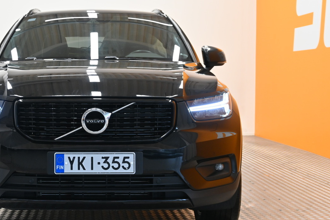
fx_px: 689
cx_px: 95
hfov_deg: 26.7
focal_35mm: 75
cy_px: 95
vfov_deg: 18.1
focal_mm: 32.5
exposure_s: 1/50
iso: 560
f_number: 5
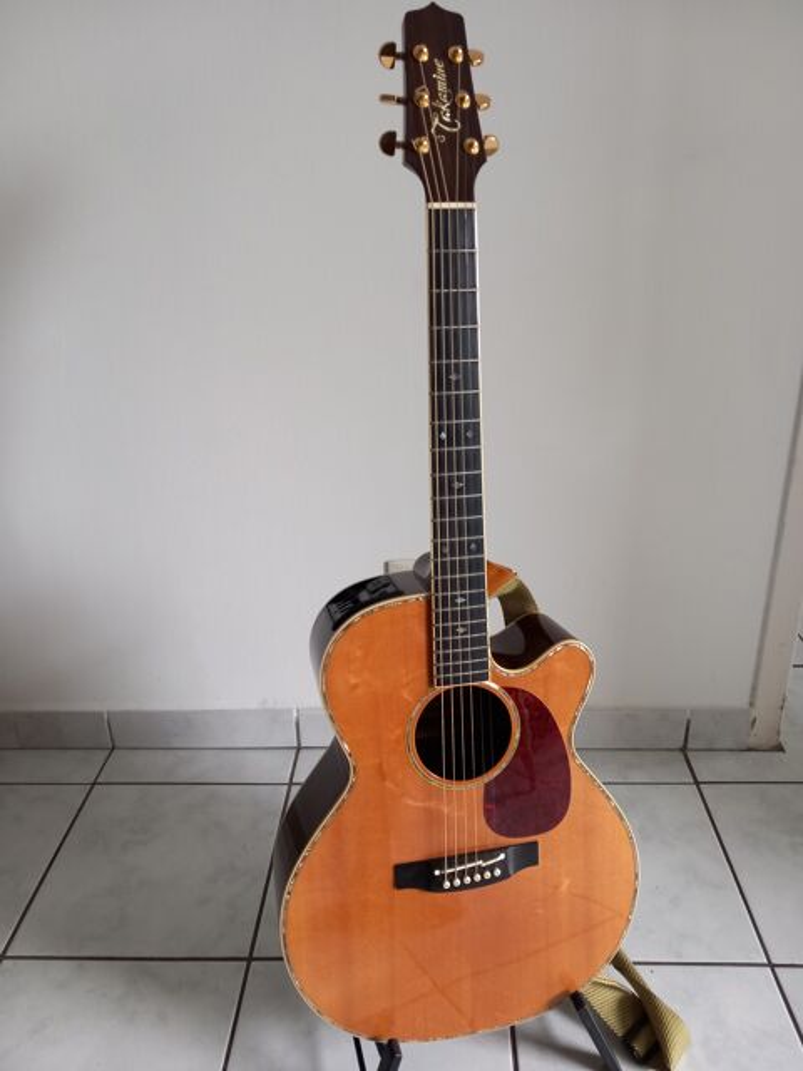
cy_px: 536
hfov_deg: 51.4
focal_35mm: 27
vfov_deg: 65.3
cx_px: 402
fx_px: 835
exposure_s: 1/25
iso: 320
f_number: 1.8
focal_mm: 4
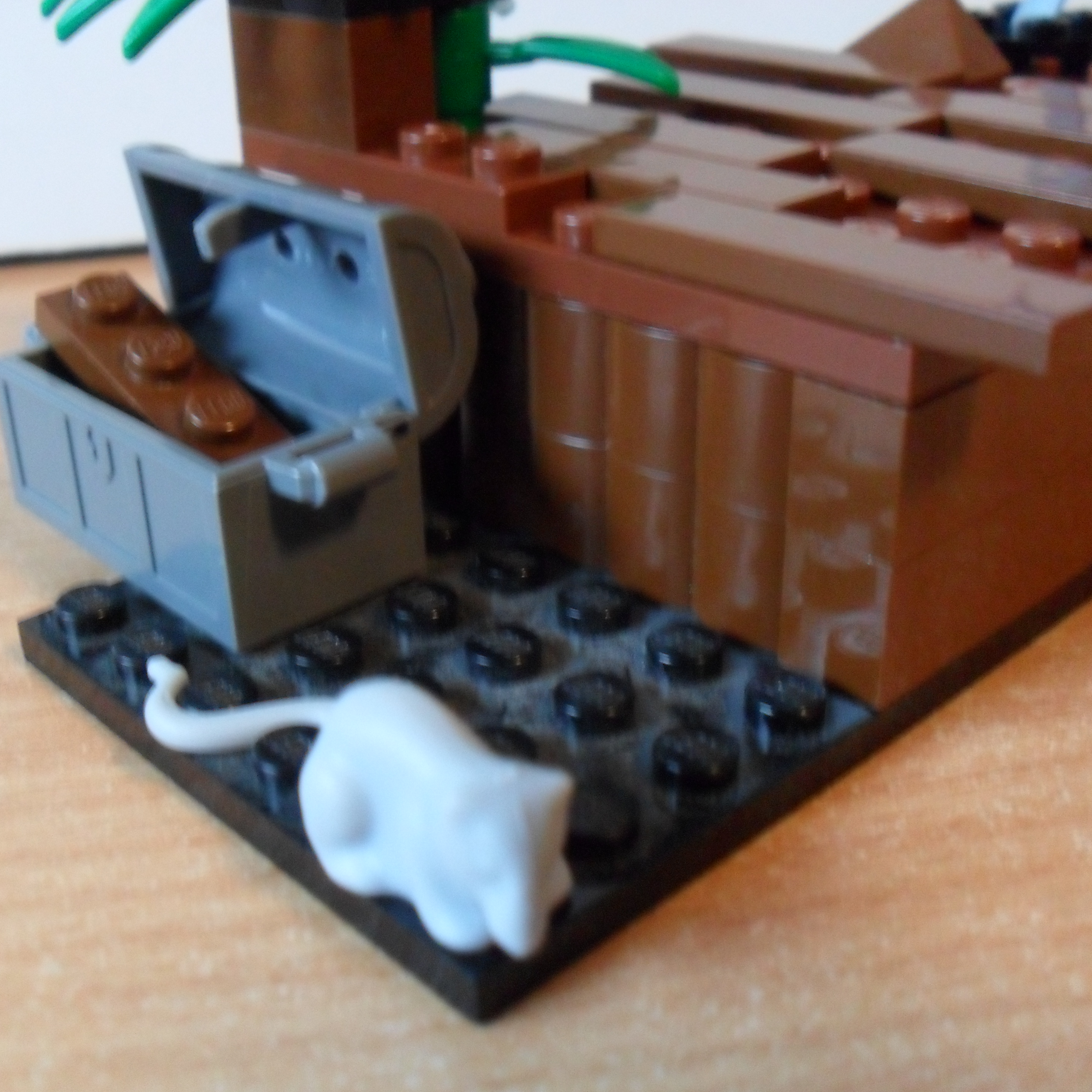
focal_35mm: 42
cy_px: 550
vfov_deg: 40.0
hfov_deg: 40.0
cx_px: 502
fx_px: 1499
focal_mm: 6.3
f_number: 3
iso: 400
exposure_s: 1/6
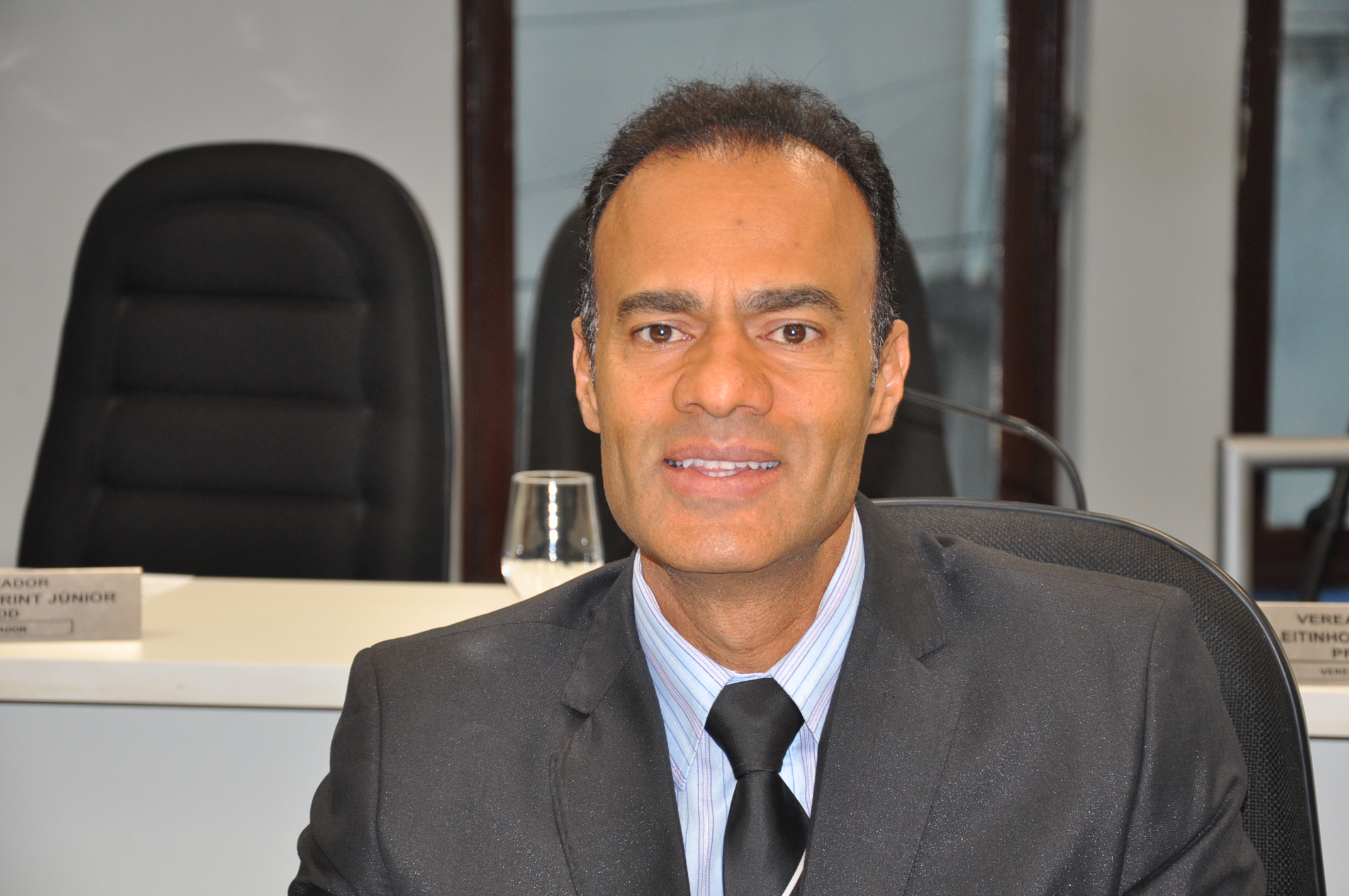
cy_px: 448
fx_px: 3930
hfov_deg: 19.5
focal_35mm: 105
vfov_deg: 13.0
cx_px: 674
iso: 640
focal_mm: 70
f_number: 5.3
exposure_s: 1/60
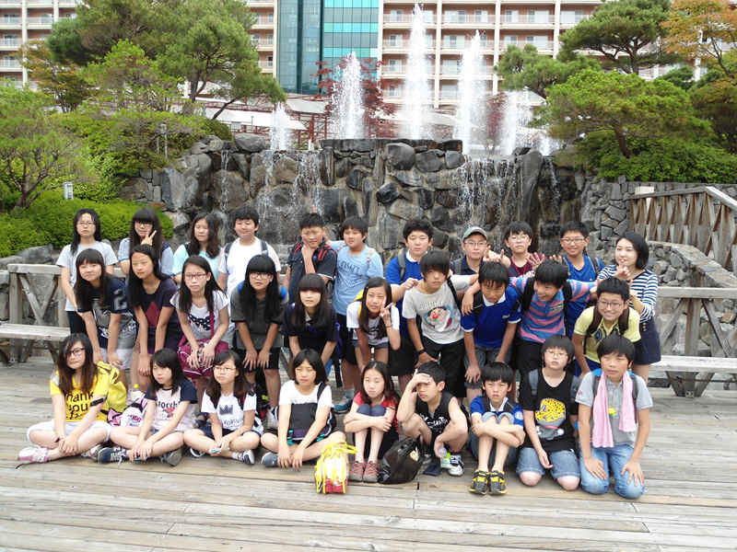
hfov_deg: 58.4
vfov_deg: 45.4
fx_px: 660
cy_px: 276
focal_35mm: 31
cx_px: 368
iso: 80
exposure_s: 1/250
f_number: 3
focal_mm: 5.6
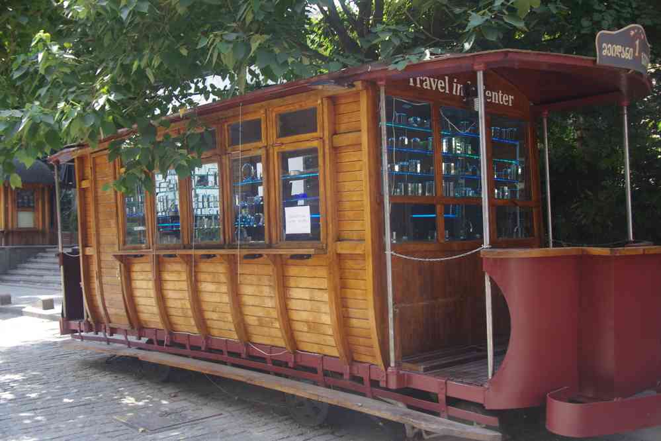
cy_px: 220
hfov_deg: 48.1
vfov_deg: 33.1
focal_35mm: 40
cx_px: 330
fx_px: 741
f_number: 5.6
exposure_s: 1/50
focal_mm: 26.9
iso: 400
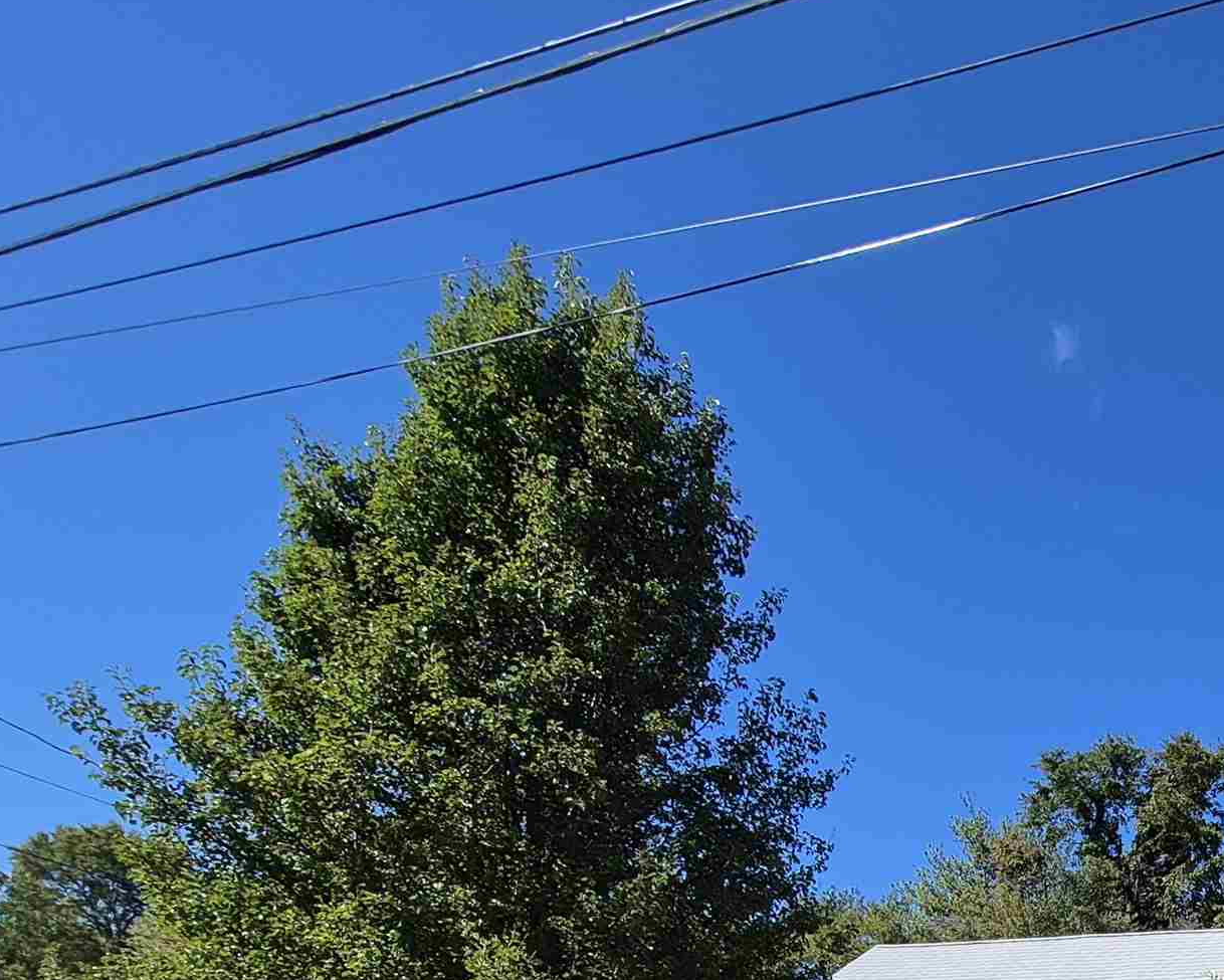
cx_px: 1266
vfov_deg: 37.3
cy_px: 1113
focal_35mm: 32
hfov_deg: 45.4
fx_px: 1160
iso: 50
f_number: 2.2
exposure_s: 1/1484
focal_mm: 1.74
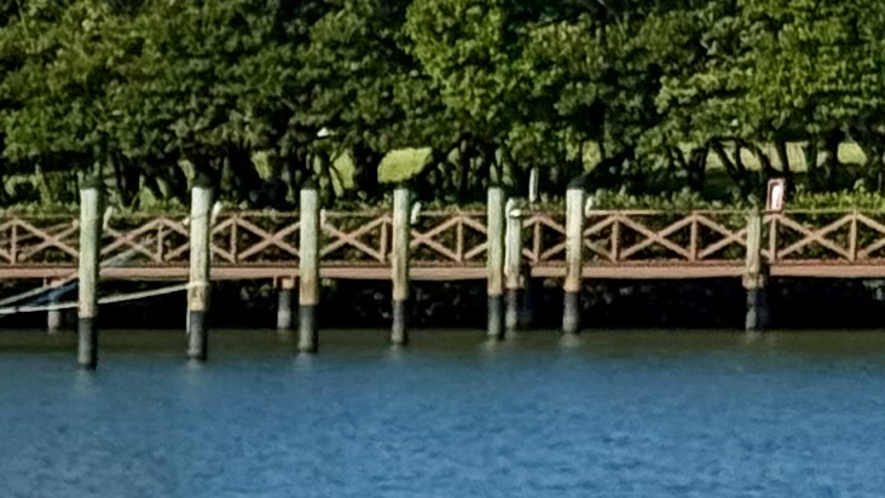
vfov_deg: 4.2
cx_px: -1402
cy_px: 799
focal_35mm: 288
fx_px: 6759
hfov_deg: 7.0
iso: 64
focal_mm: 6.76
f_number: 1.78
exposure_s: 1/7143
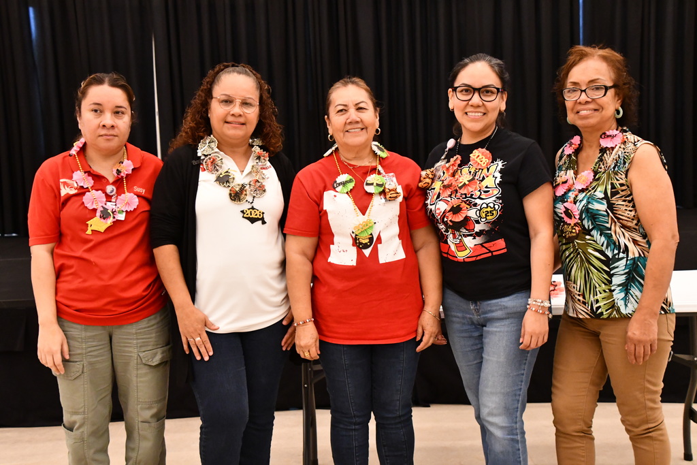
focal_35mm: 60
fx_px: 1162
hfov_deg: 33.4
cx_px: 348
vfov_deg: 22.6
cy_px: 232
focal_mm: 40
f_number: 7.1
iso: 5000
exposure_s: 1/200
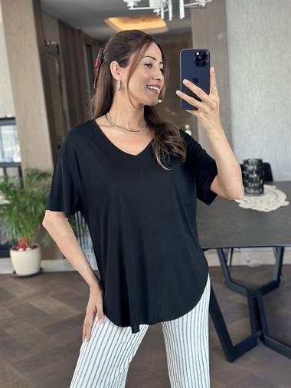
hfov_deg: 30.3
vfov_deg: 39.6
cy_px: 194
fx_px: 538
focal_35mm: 48
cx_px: 146
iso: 160
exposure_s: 1/60
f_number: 1.78
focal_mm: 6.86
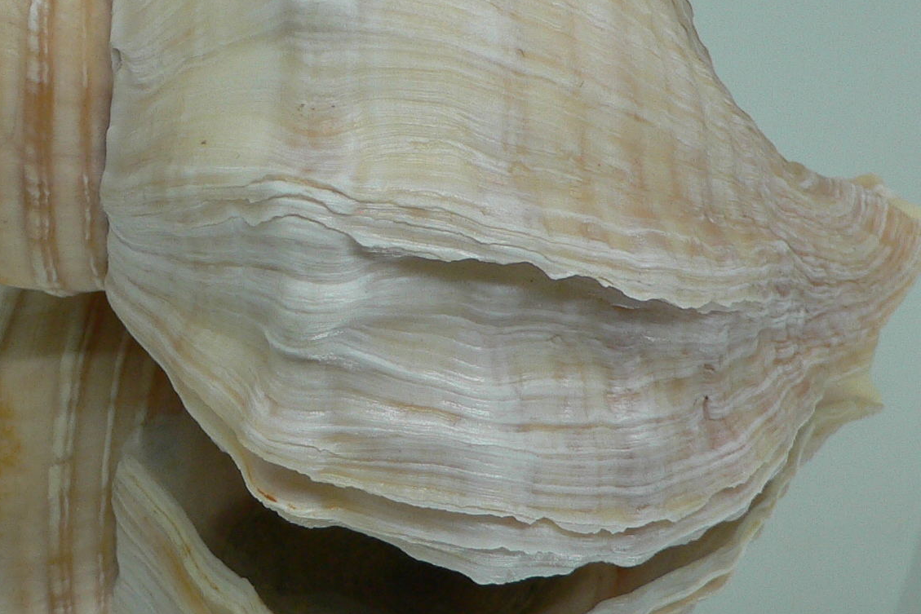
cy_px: 91
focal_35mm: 65
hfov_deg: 30.6
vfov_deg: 20.6
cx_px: 268
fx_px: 1663
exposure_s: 1/60
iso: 100
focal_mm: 4.6
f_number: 2.8
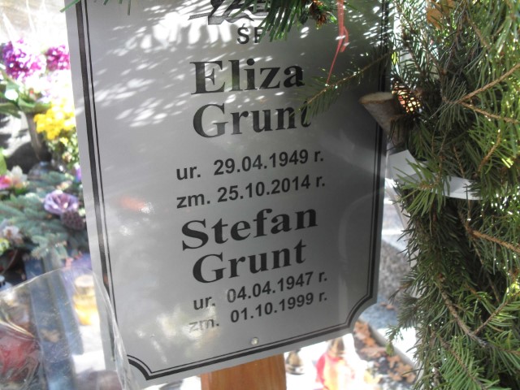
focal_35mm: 35
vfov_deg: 40.7
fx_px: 526
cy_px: 195
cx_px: 260
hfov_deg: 52.6
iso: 100
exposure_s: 1/45
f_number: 3.2
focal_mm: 6.3
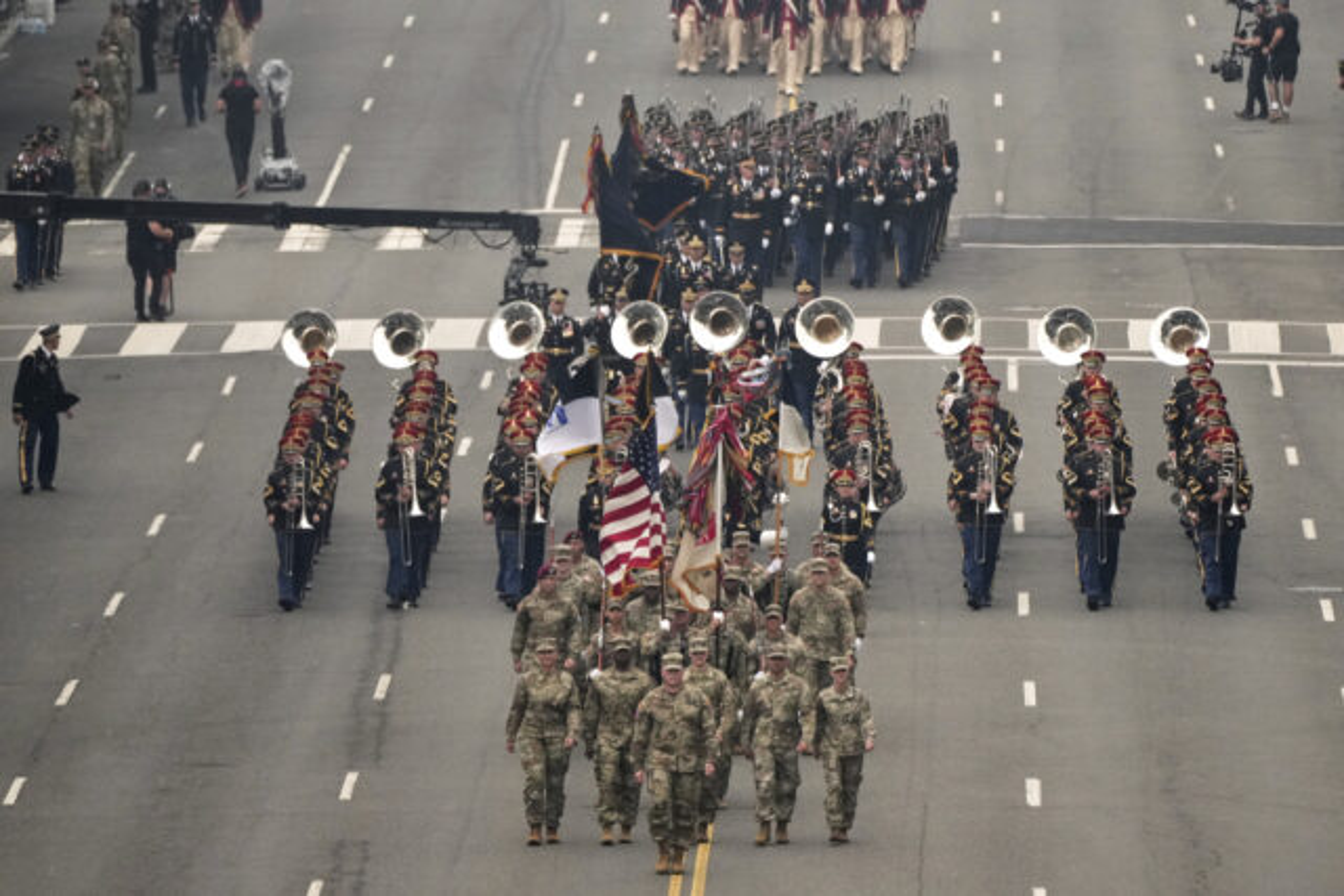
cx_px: 672
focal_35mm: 600
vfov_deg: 2.3
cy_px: 448
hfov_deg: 3.4
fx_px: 22404
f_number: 7.1
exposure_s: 1/1000
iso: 2000
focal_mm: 400
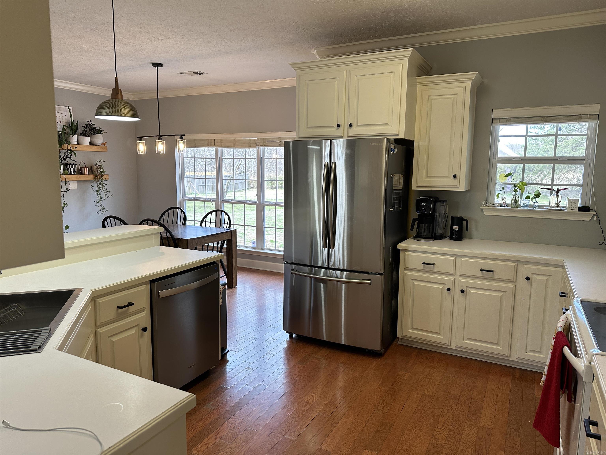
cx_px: 303
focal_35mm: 24
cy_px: 228
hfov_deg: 71.6
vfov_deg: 56.8
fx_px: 420
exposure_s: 1/120
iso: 100
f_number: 1.78
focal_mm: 6.86
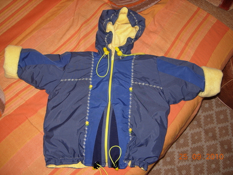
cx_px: 116
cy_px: 88
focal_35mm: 36
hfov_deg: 51.3
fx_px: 242
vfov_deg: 39.7
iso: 50
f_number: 2.7
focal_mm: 7.5
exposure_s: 1/45.2
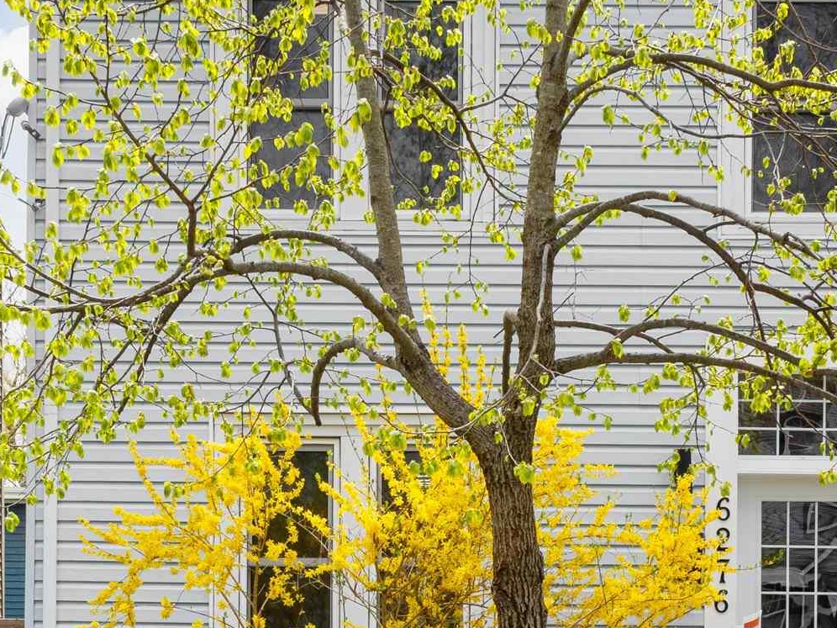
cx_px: 493
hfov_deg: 22.0
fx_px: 2152
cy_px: 662
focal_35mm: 89
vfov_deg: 16.2
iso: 250
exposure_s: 1/200
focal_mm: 20
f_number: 11
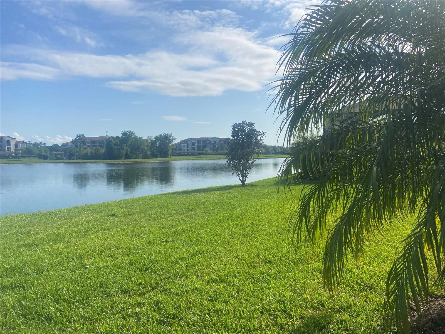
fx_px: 334
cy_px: 167
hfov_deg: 67.3
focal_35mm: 26
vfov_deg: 53.1
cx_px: 222
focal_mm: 4.25
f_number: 1.8
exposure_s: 1/4274
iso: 32
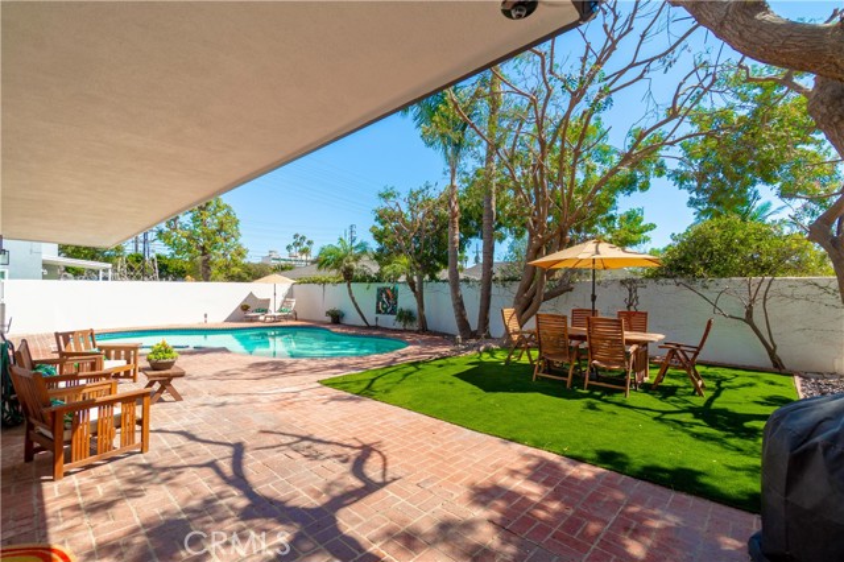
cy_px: 281
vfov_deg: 77.3
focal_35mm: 15
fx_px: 351
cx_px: 422
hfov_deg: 100.4
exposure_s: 1/200
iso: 100
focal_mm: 10
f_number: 7.1
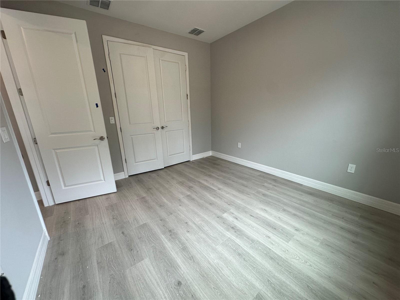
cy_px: 150
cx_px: 200
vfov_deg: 85.7
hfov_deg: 102.1
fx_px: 162
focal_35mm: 14
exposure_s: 1/120
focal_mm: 2.22
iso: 160
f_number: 2.2
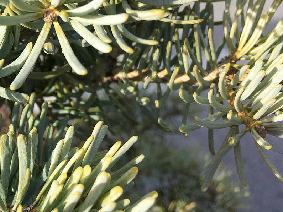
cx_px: -44
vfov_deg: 20.9
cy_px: 58
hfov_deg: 25.3
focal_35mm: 70
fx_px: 573
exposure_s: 1/570
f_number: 2.2
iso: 25
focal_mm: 4.15
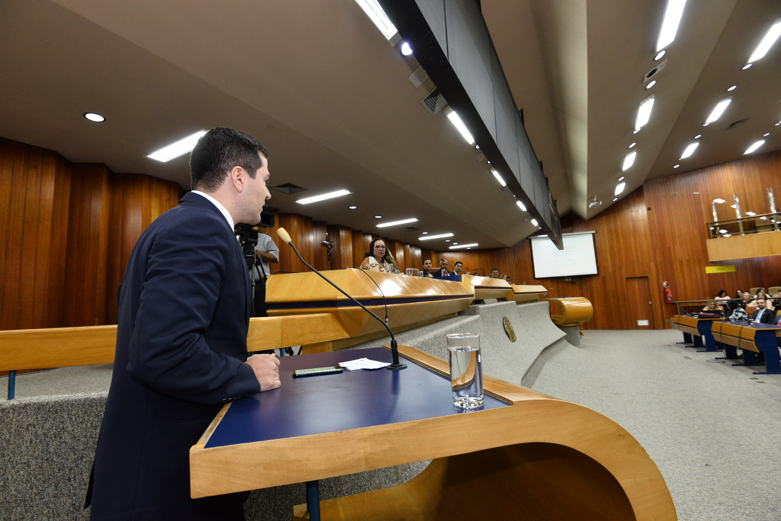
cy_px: 260
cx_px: 390
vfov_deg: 73.8
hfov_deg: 96.7
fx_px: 347
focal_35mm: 16
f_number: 6.3
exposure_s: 1/60
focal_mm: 16
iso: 1600
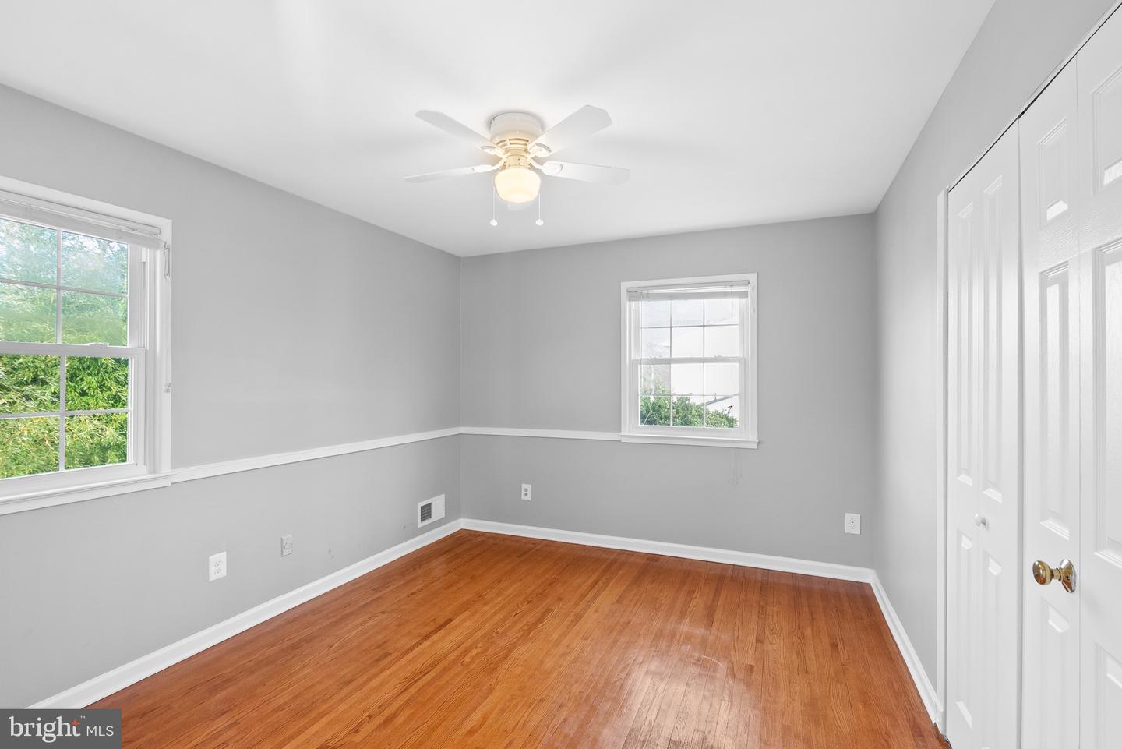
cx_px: 561
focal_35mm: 16
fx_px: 499
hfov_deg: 96.7
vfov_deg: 73.8
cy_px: 374
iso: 800
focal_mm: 16
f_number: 8
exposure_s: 1/5
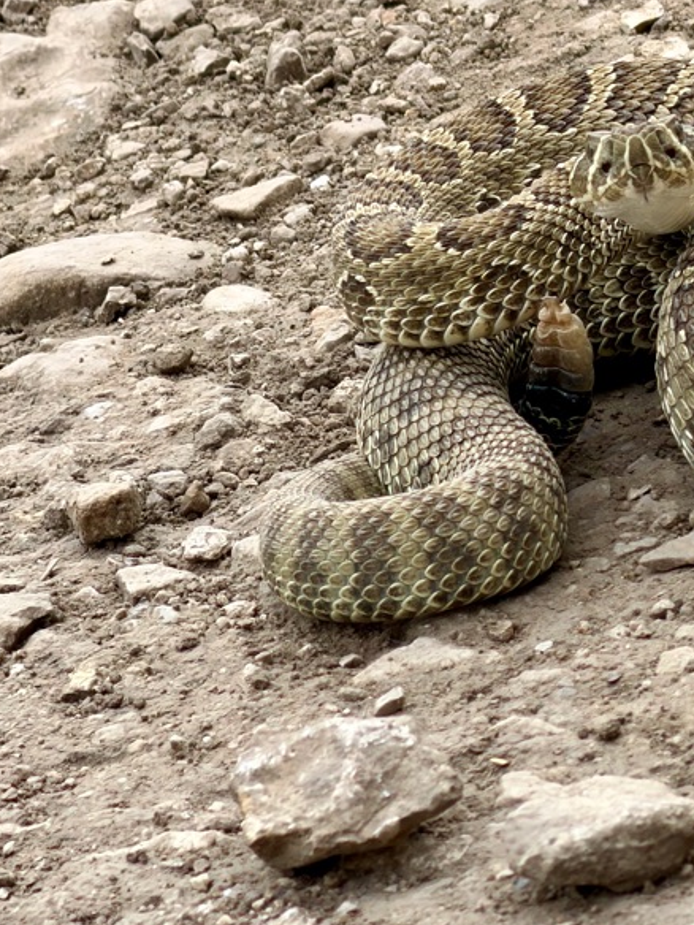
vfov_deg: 4.8
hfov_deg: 3.6
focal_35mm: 411
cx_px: 688
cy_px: 174
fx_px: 10987
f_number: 2.8
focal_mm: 16.89
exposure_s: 1/511
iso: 50
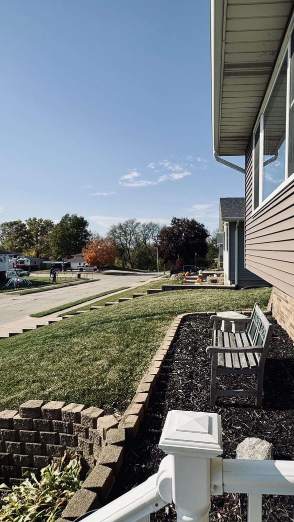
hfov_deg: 52.5
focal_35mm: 21
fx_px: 291
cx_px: 197
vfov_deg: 83.8
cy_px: 268
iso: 50
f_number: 2.2
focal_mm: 2.22
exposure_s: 1/2415
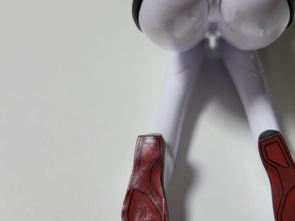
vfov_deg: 34.2
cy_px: 80
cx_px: 208
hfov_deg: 43.8
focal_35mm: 42
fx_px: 358
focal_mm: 5
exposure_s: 1/60
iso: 200
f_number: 1.8
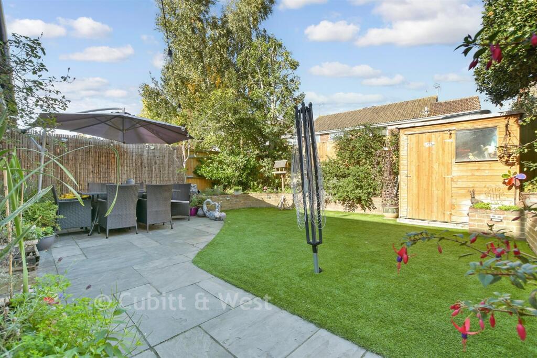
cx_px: 268
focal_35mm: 15
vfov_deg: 77.3
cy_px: 179
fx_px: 224
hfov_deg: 100.4
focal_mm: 10
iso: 160
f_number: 8
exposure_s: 1/80
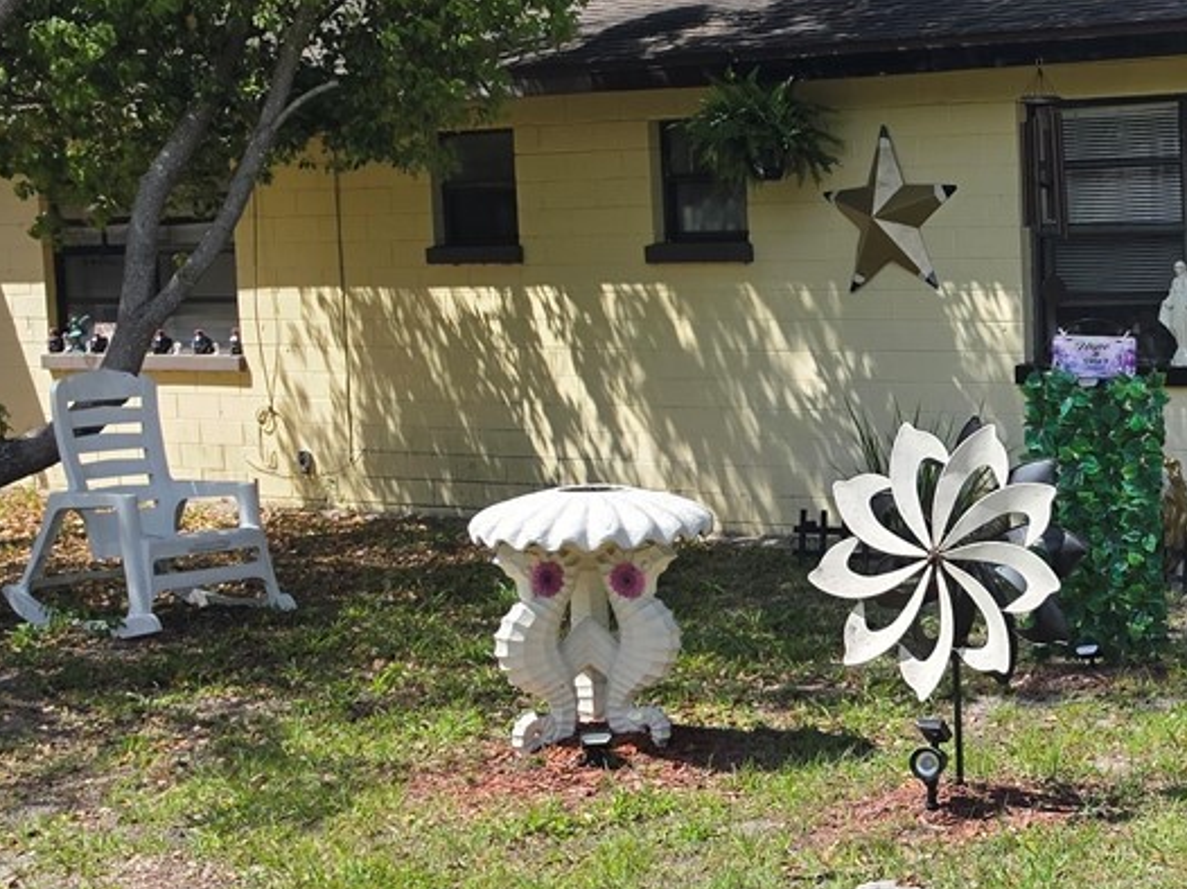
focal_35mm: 70
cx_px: 1349
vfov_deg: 21.0
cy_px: 465
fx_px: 2399
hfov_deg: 25.5
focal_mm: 6.5
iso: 64
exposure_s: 1/4648
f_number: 1.4
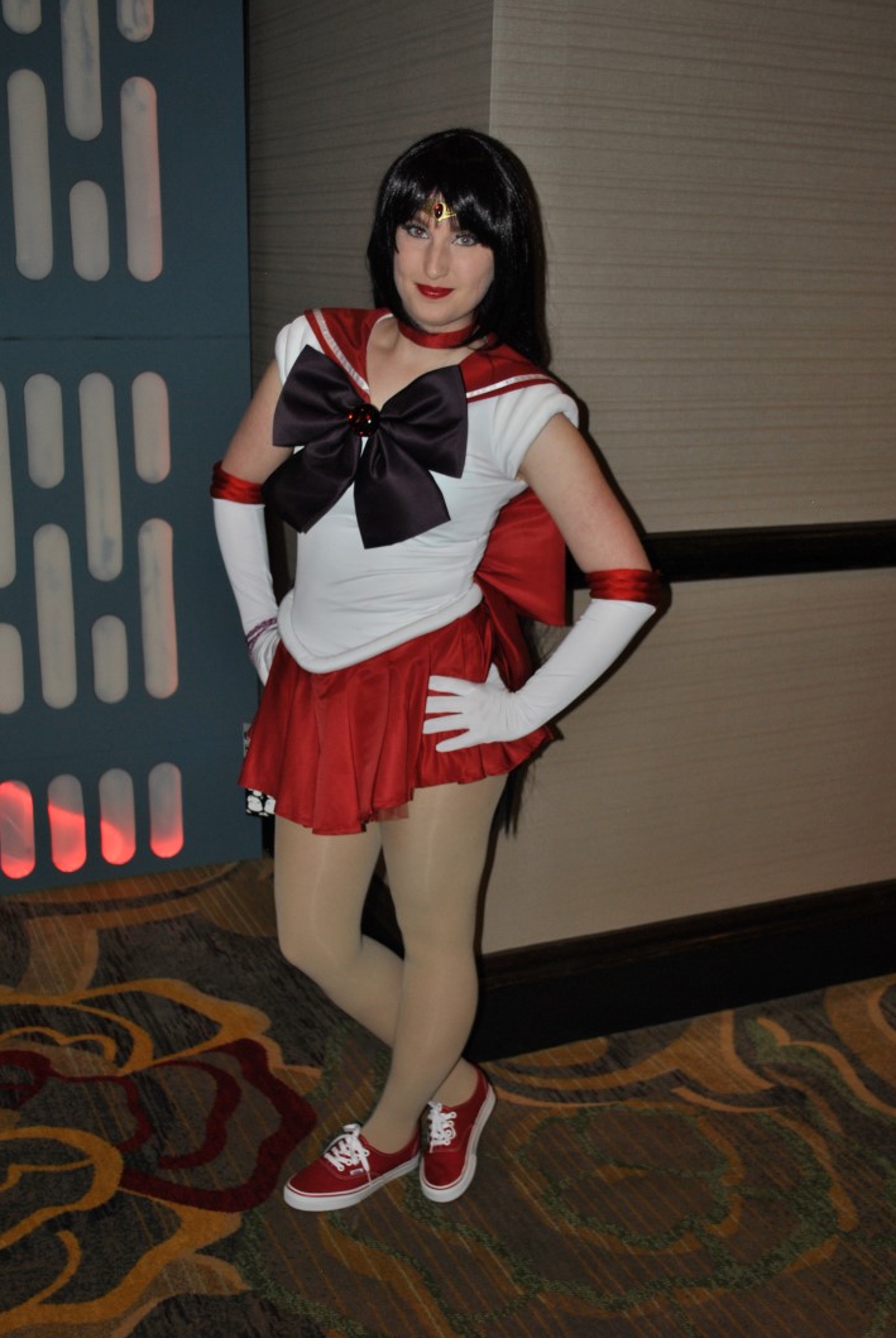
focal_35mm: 39
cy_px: 690
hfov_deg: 34.3
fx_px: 1452
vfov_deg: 49.5
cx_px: 457
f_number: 4
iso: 200
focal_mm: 24
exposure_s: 1/60
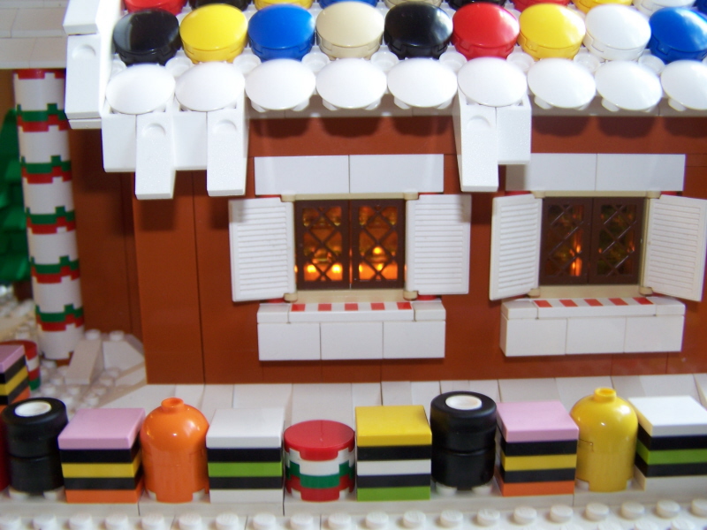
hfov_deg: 49.0
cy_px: 265
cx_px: 354
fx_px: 776
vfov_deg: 37.7
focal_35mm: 38
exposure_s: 1/2
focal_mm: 6.3
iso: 80
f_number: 2.8
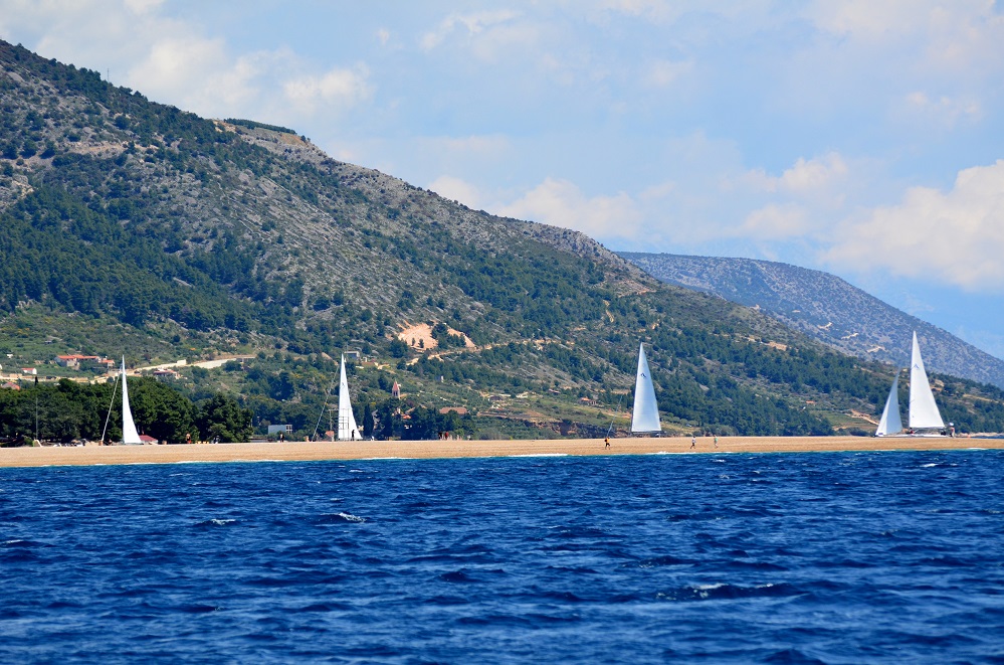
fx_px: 5843
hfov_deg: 9.8
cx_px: 502
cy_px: 332
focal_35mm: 210
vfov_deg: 6.5
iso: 400
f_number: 4.8
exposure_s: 1/2500
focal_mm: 140
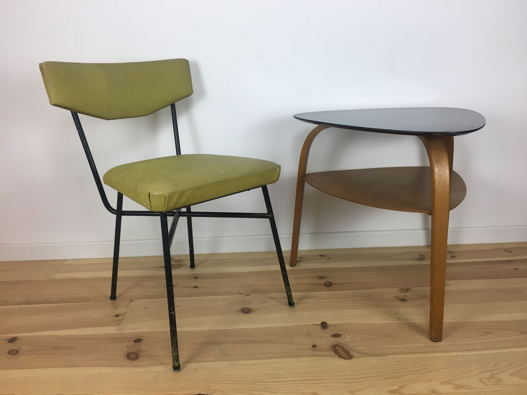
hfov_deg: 61.7
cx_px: 264
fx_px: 442
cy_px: 198
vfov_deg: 48.2
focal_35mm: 29
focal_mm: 4.15
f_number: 2.2
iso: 25
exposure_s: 1/33
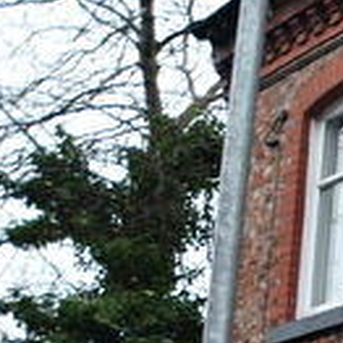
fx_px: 762
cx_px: 898
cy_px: 494
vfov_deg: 21.7
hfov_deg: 13.6
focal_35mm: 68
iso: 100
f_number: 3.5
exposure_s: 1/25
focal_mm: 10
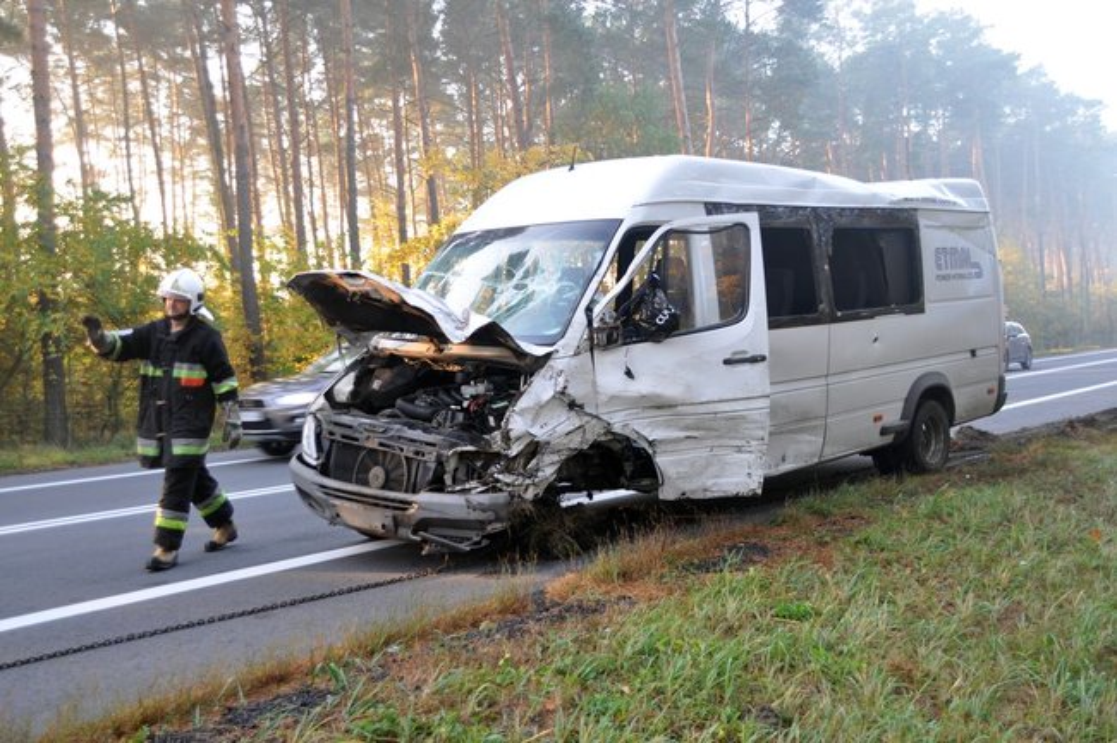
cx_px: 558
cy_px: 372
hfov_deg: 57.3
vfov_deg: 39.9
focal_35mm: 33
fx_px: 1023
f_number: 4.5
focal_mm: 22
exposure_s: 1/80
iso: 400
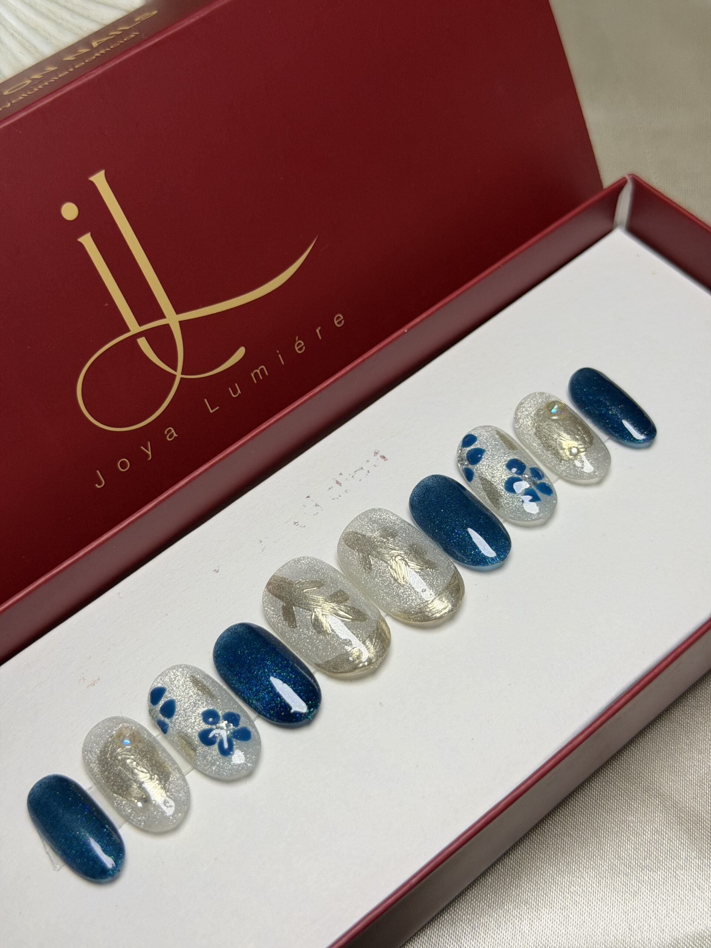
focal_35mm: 48
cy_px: 474
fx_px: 1315
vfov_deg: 39.7
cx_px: 356
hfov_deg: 30.3
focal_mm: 6.76
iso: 100
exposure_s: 1/100
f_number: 1.78
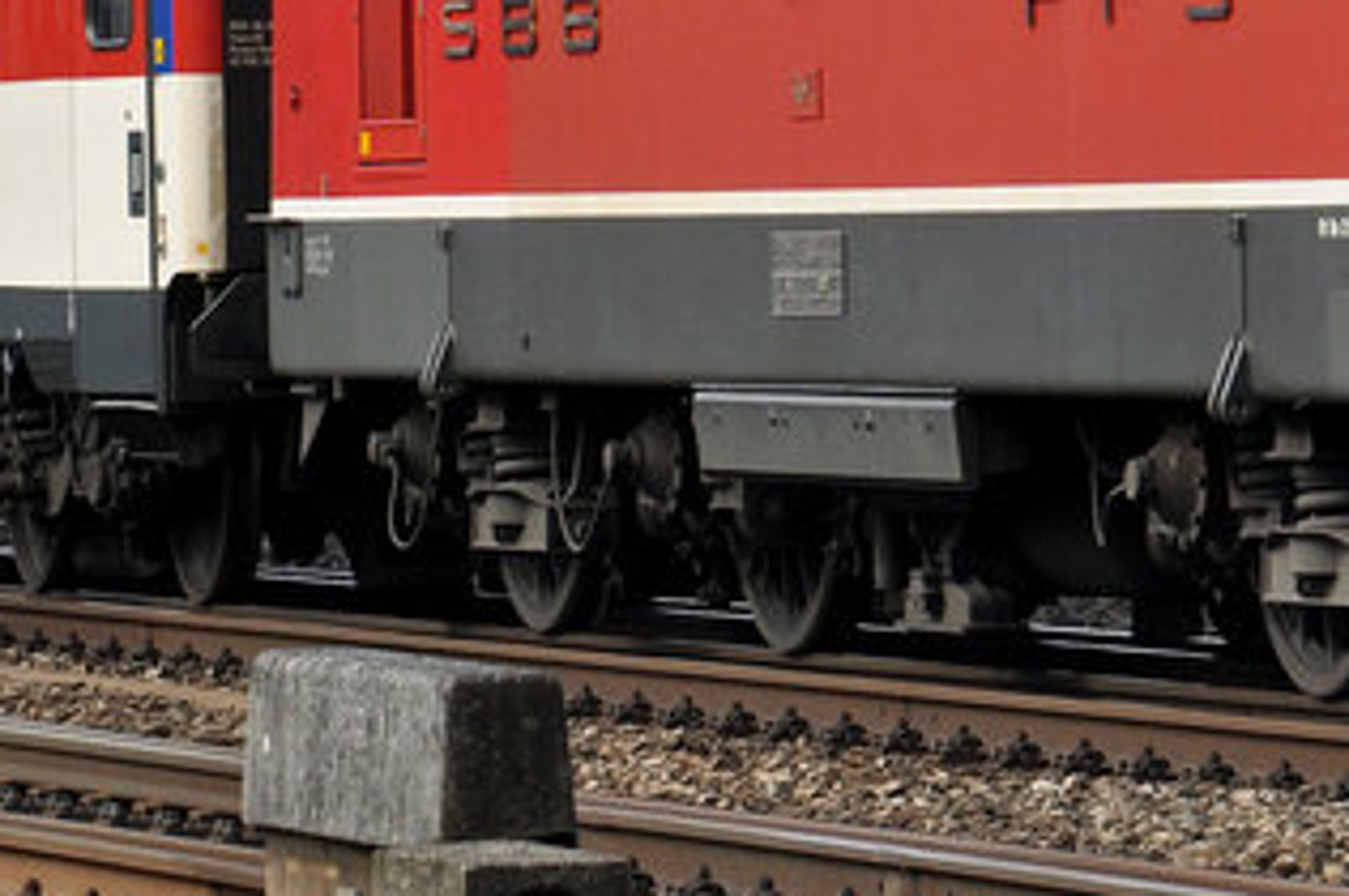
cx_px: 1007
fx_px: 14487
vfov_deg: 3.5
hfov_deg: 5.3
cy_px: -348
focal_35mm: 387
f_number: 7.1
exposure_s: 1/1000
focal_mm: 68
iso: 400
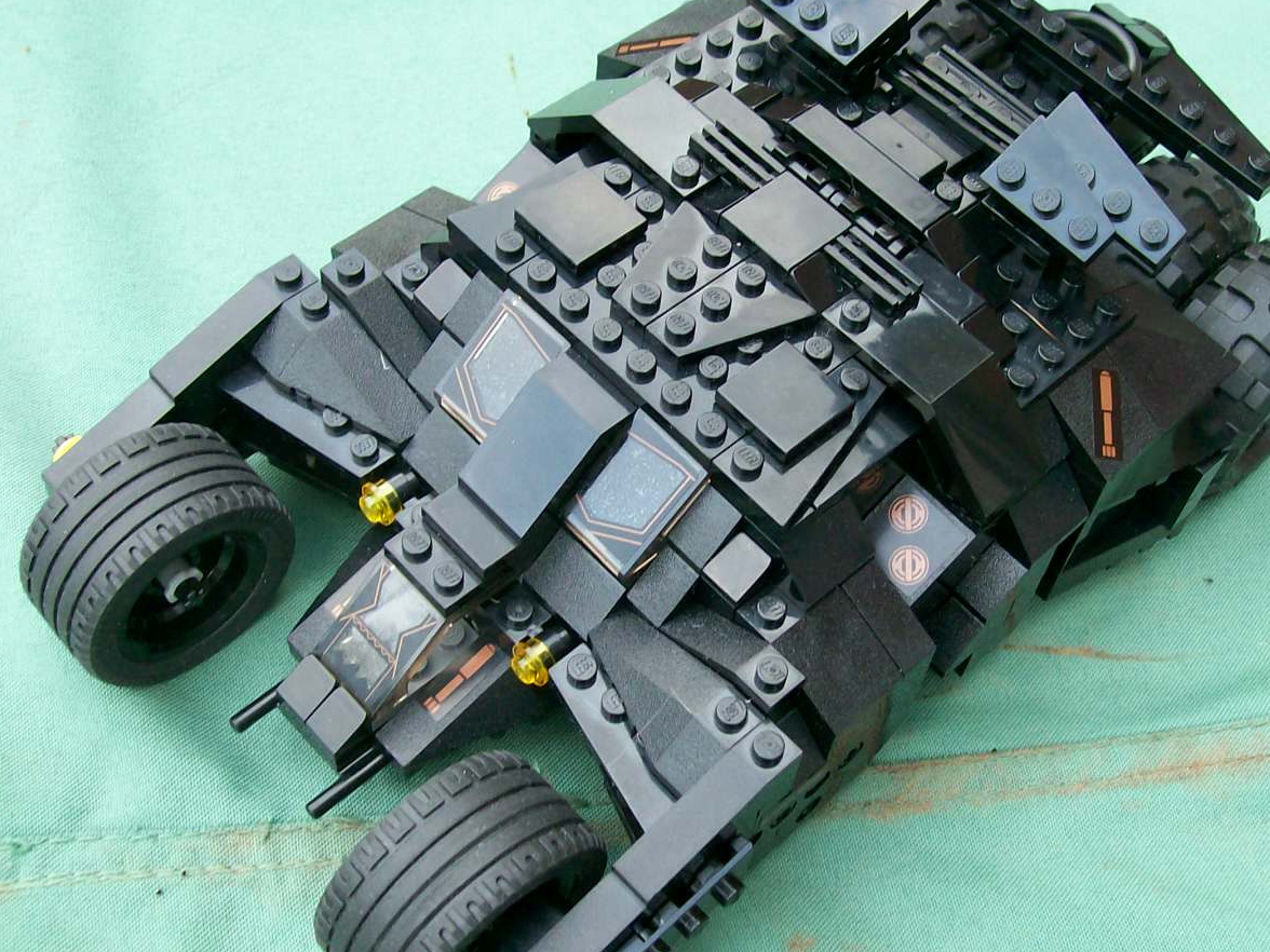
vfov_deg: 29.7
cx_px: 686
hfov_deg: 38.9
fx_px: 1798
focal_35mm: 49
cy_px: 481
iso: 80
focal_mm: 6
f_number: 2.7
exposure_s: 1/55.5
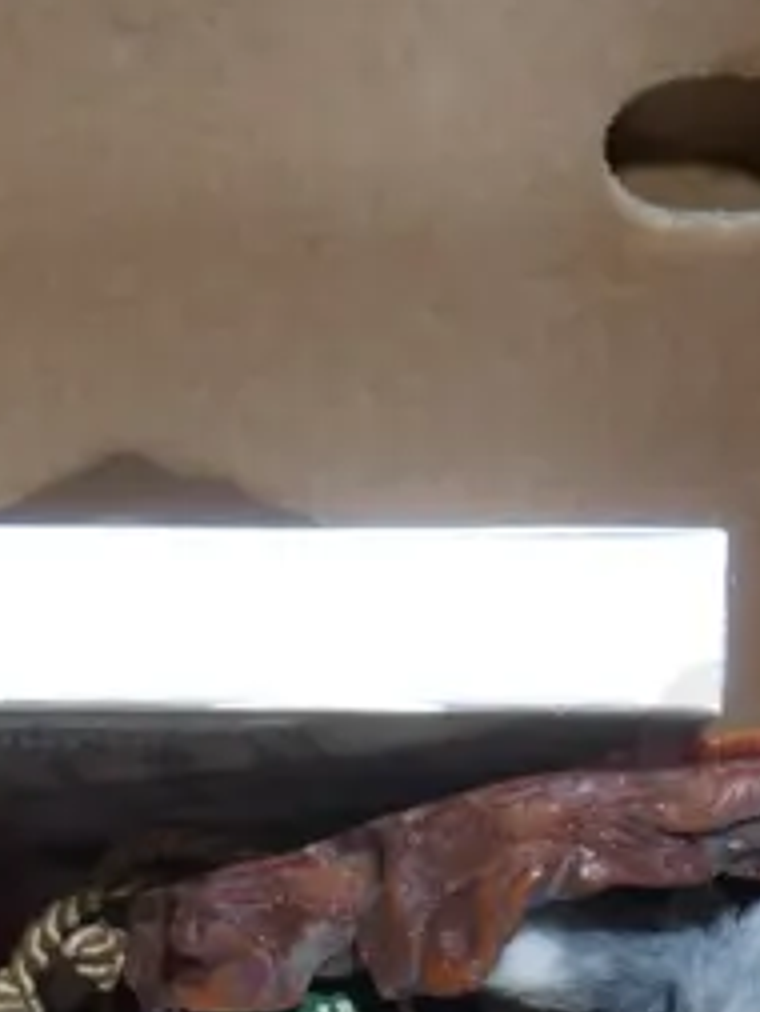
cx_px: -38
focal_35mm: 178
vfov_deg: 10.5
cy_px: 1776
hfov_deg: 8.3
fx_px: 5206
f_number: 4.7
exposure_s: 1/60
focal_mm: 22
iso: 320
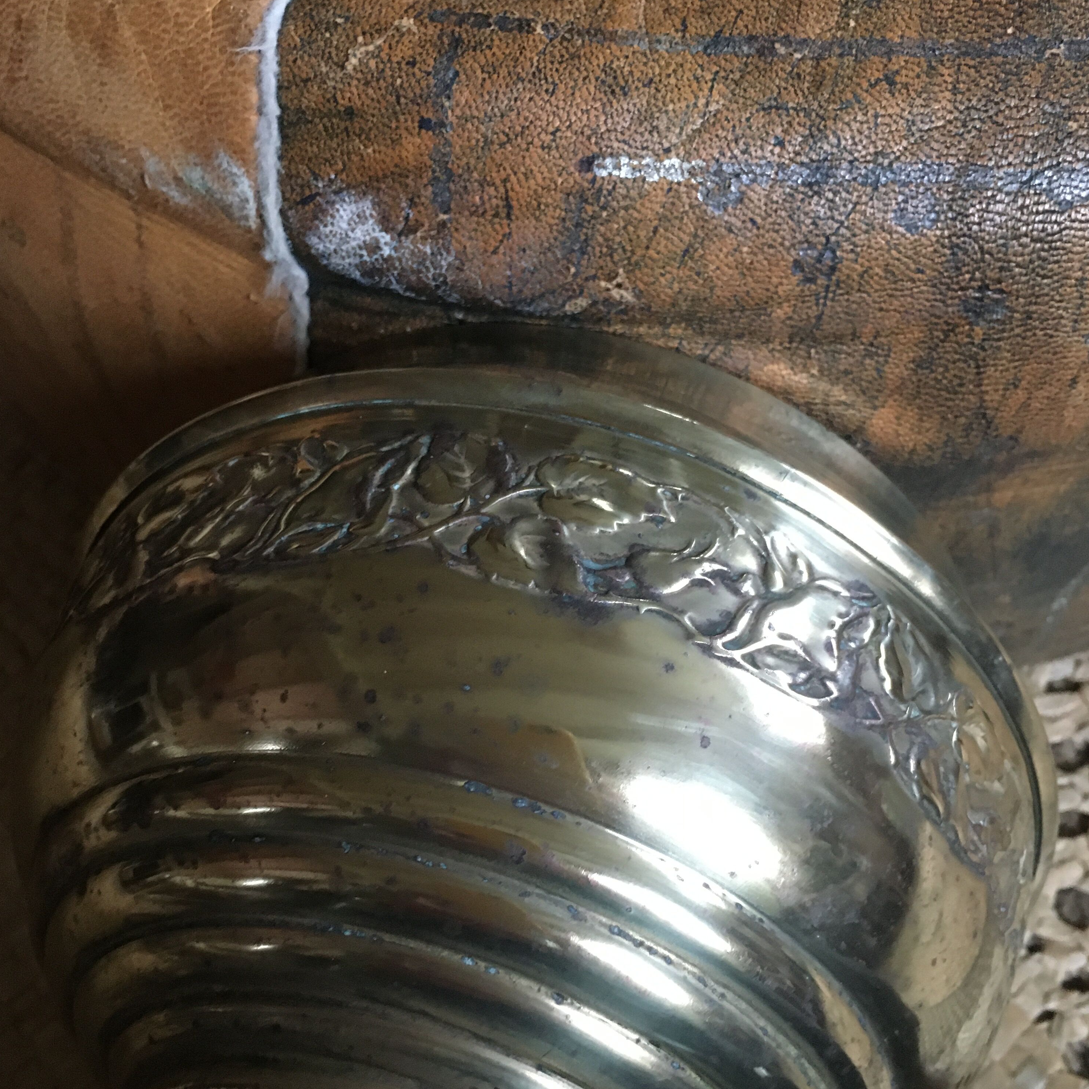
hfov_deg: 47.2
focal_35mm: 35
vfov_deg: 47.0
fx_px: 1246
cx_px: 538
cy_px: 646
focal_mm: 4.15
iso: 250
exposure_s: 1/17
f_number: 2.2
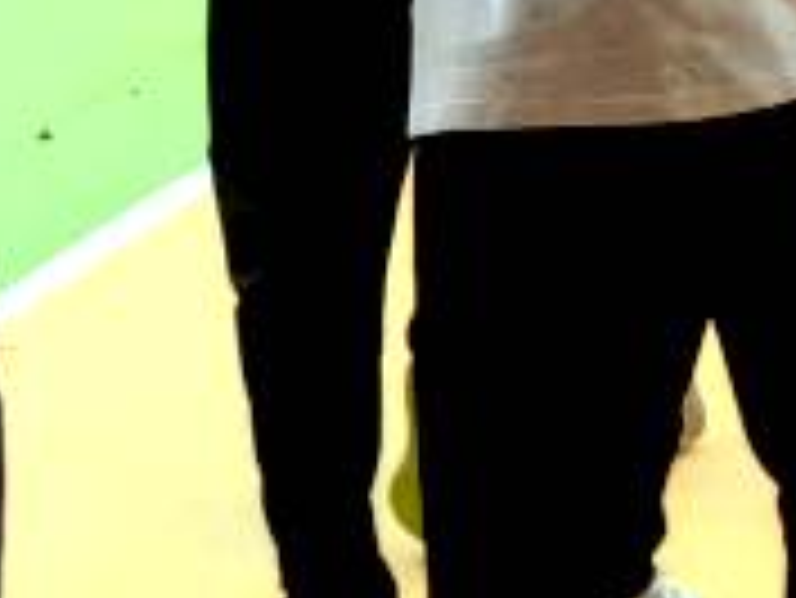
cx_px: 72
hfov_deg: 6.6
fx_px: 6903
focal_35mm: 300
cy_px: -297
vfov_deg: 4.9
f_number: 1.8
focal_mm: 5.54
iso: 250
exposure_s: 1/394
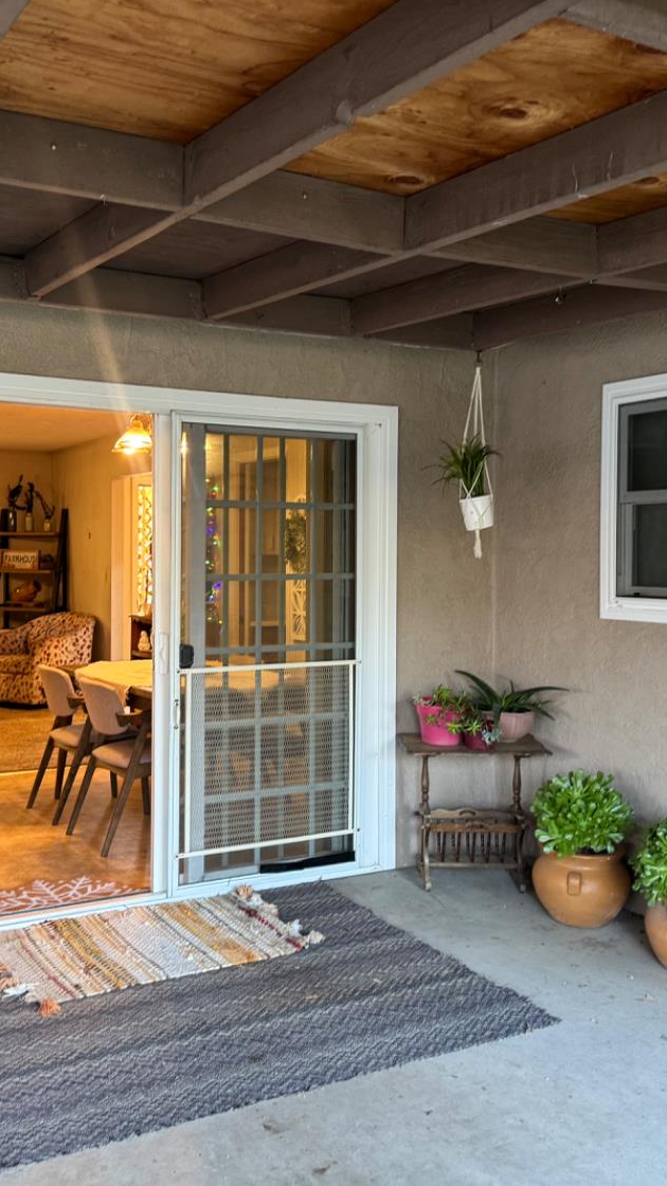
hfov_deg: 33.6
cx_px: 285
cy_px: 593
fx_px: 1101
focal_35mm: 35
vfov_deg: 56.6
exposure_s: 1/60
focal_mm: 6.76
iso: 250
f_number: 1.78
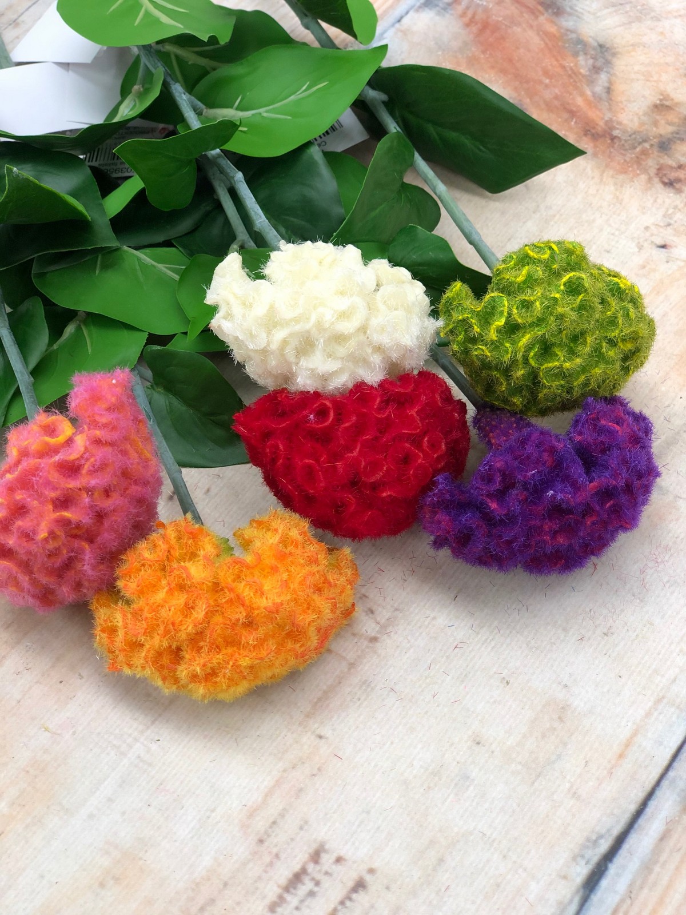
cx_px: 343
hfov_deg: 28.0
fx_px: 1374
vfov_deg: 36.8
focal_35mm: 52
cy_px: 458
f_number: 2.4
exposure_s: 1/50
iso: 25
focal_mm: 6
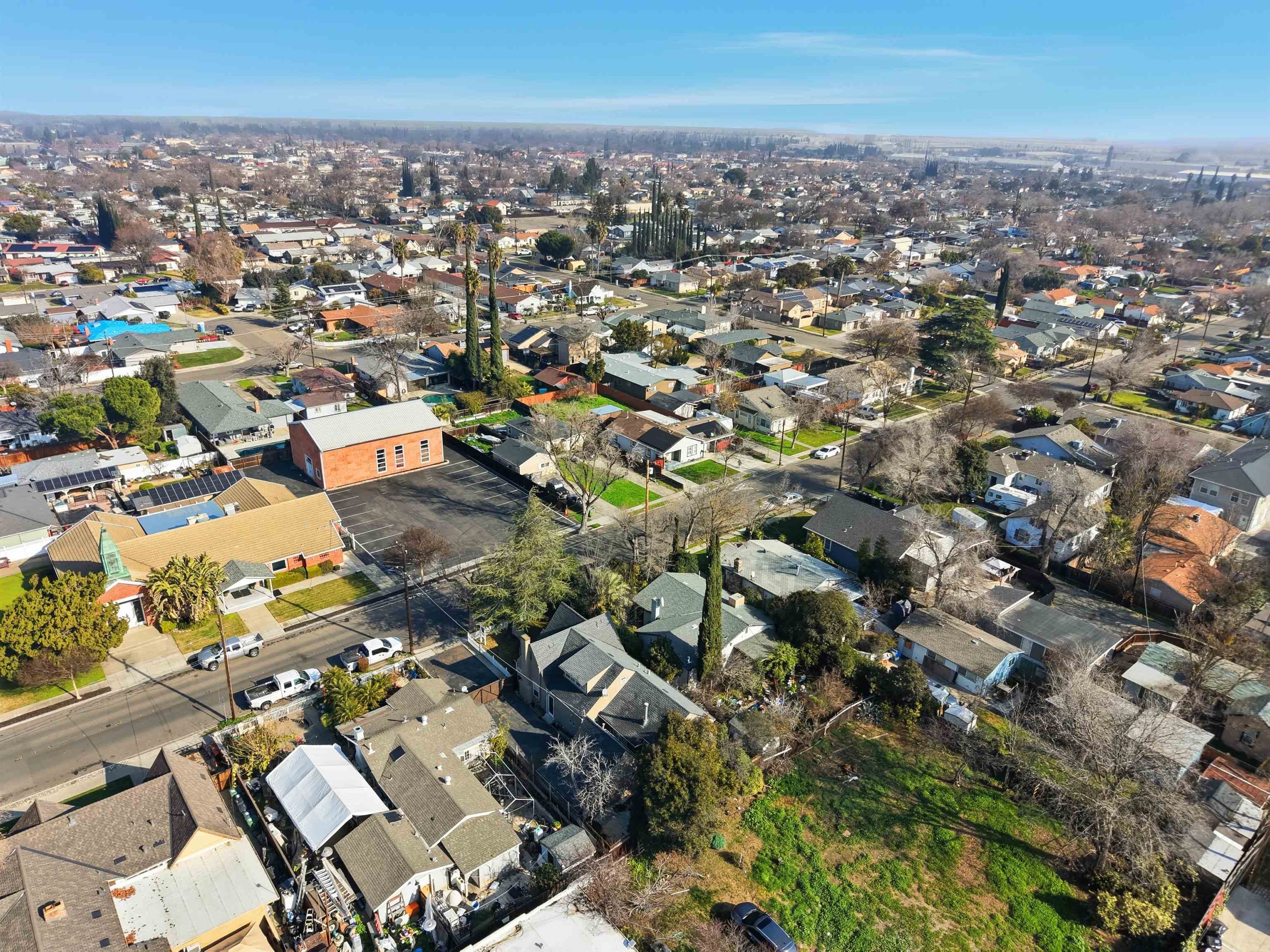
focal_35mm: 24
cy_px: 476
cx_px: 635
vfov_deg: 56.8
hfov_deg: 71.6
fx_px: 881
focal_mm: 8.7
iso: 240
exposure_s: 1/8000
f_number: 1.8
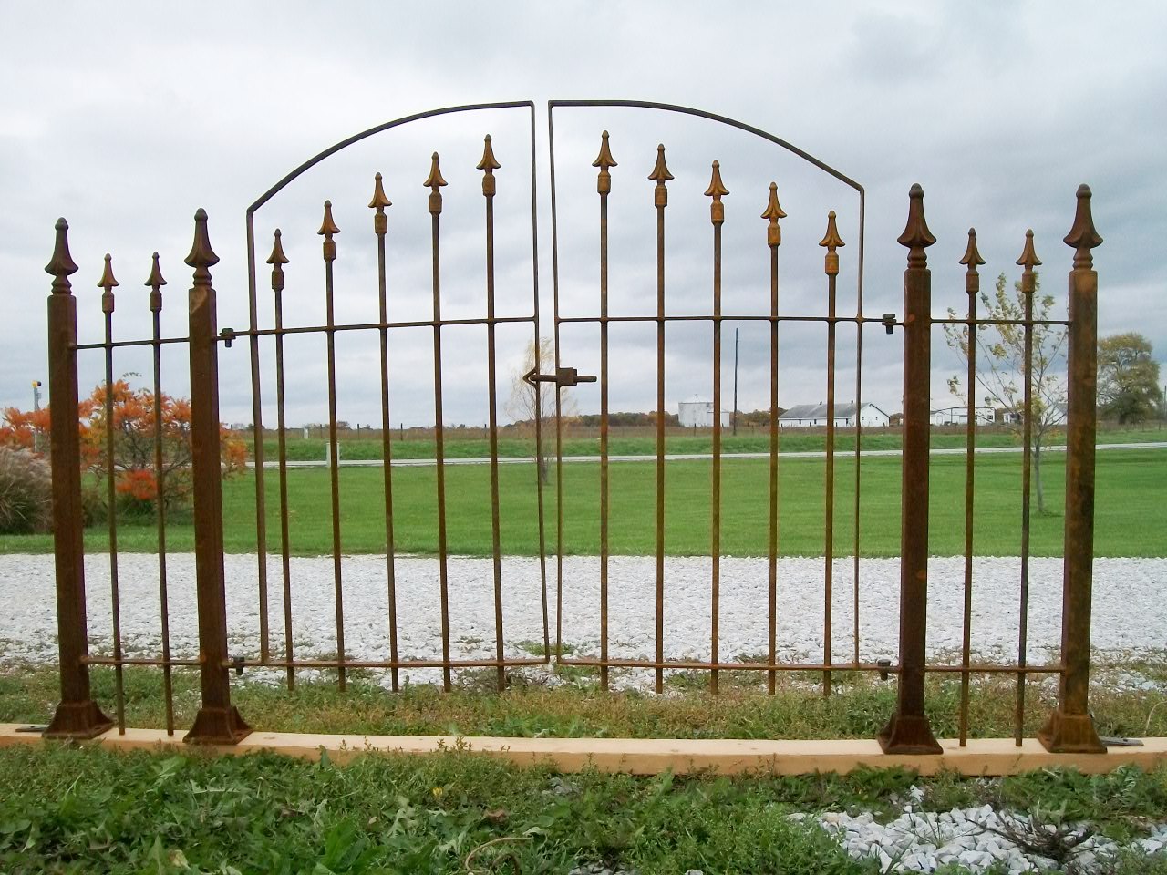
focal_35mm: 36
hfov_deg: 51.4
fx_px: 1214
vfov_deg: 39.7
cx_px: 584
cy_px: 438
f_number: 4.8
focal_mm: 6
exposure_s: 1/320
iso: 80
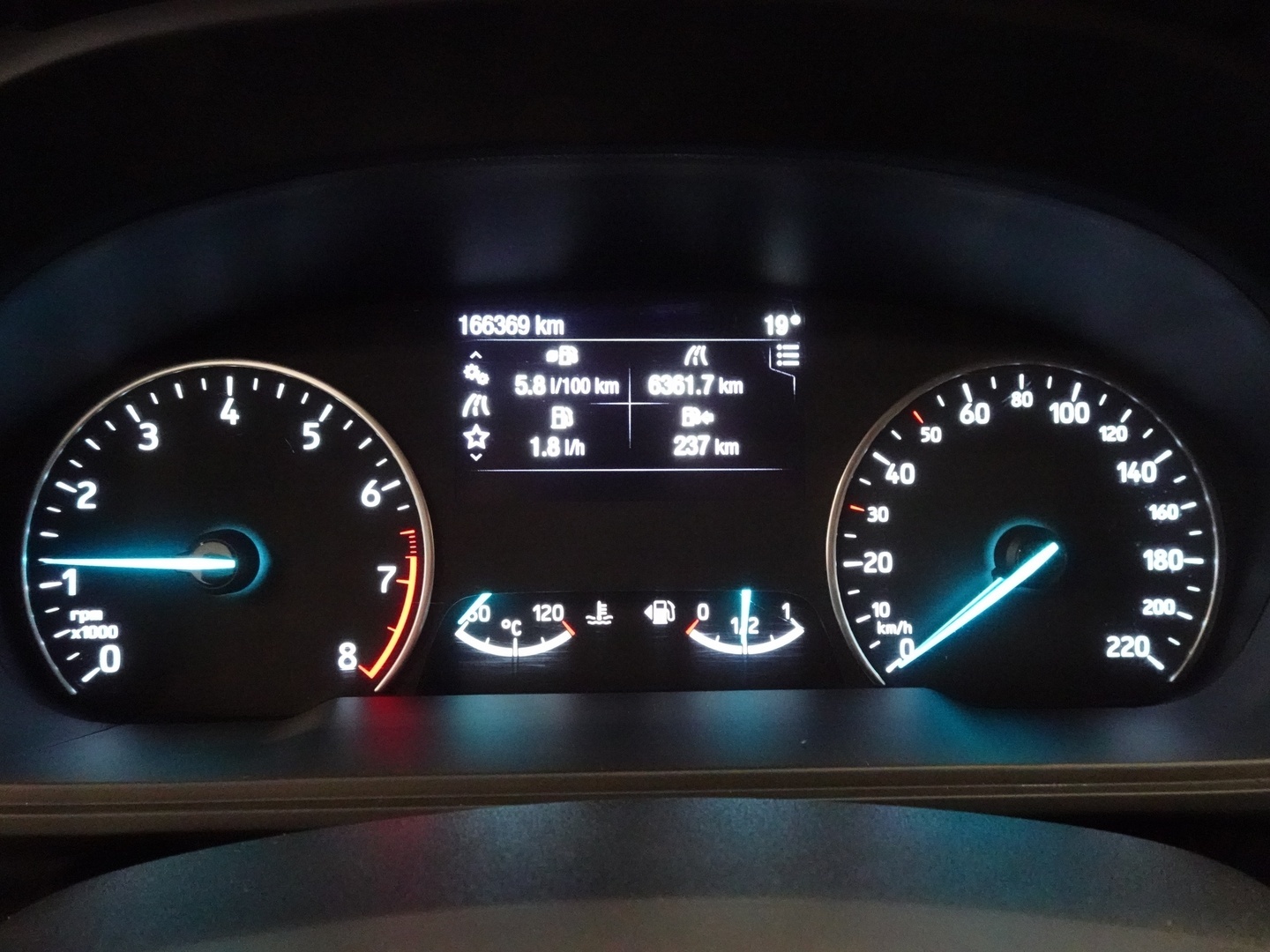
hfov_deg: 71.6
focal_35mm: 24
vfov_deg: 56.8
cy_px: 476
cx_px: 635
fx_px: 881
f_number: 3.5
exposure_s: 1/20
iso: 1600
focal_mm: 4.25
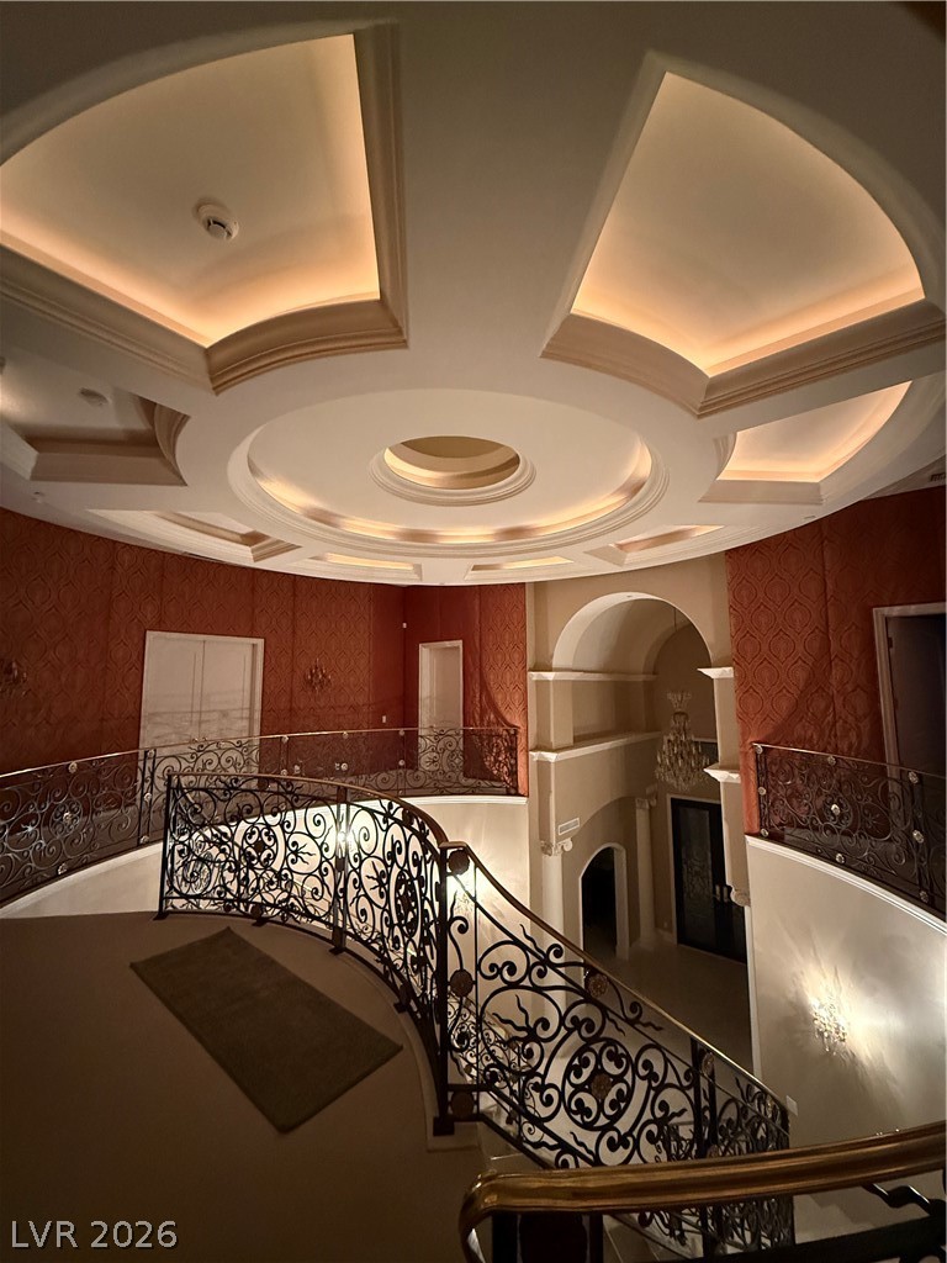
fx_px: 511
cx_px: 474
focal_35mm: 14
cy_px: 632
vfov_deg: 102.1
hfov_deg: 85.7
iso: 1000
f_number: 2.2
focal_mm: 2.22
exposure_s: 1/40
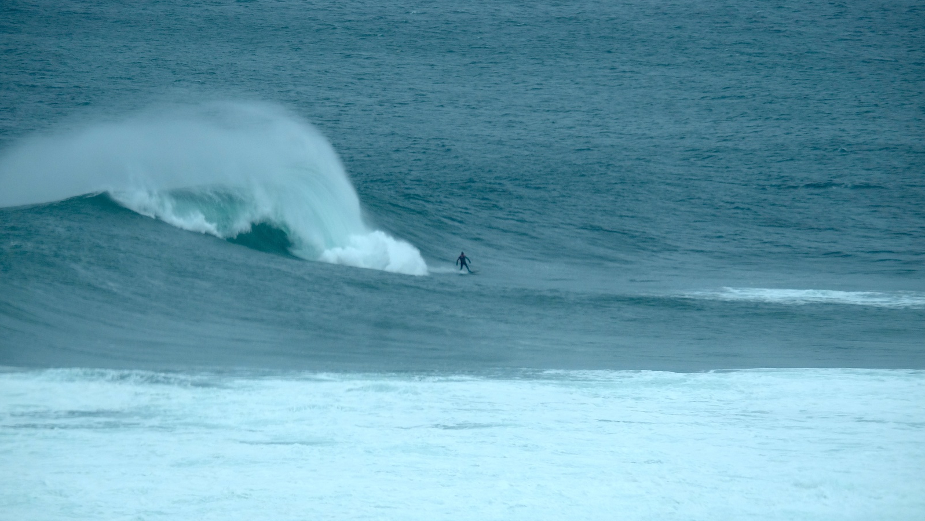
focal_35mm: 362
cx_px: 462
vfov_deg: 3.4
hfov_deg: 6.0
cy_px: 277
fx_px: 8881
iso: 400
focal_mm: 230
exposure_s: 1/500
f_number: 8
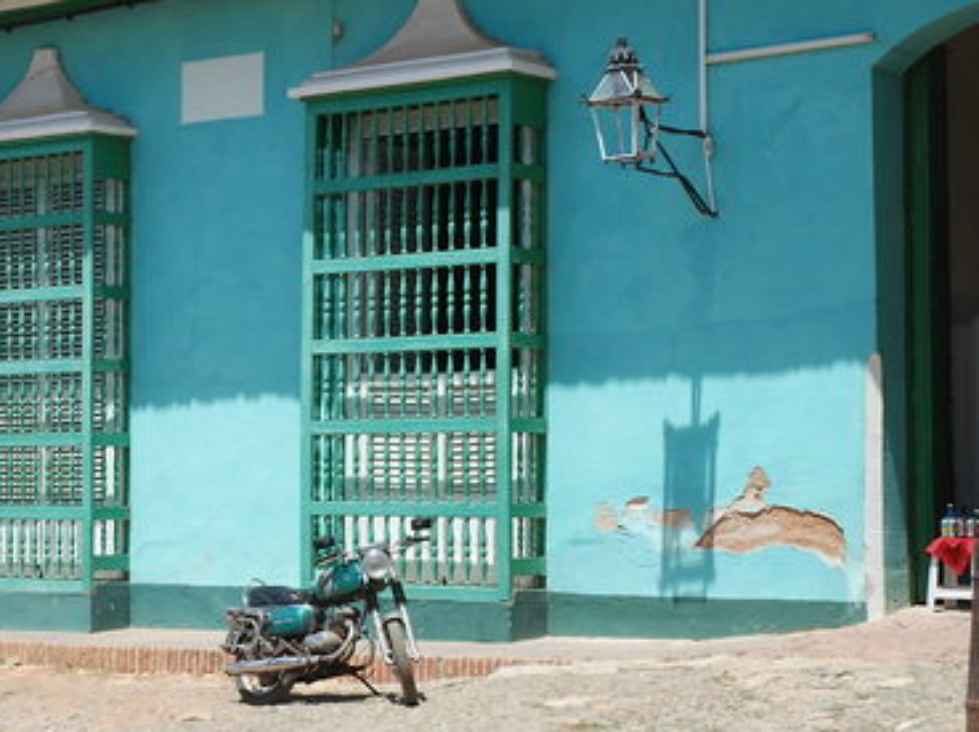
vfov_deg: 15.7
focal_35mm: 94
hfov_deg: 20.7
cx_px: 268
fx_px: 2656
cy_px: 399
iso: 320
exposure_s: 1/400
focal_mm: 40
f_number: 10
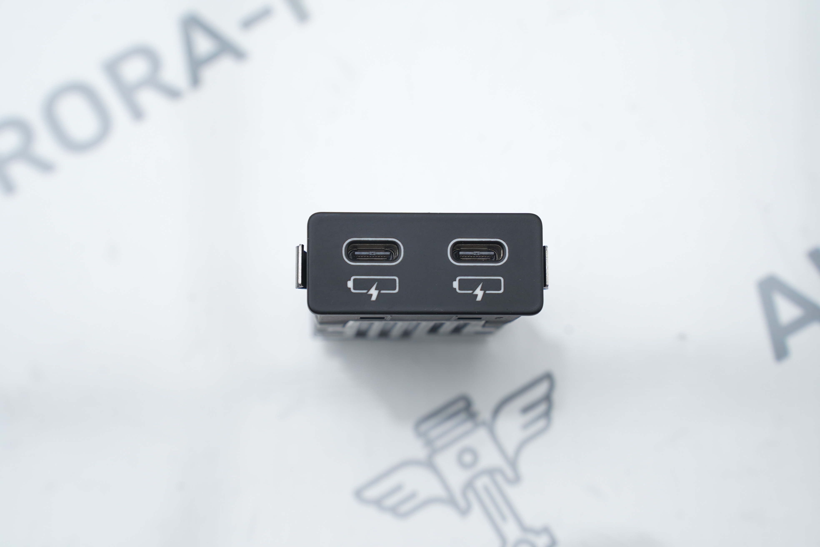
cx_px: 410
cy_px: 274
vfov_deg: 18.2
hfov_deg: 27.0
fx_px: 1708
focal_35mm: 75
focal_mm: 75
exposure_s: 1/160
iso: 500
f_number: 6.3
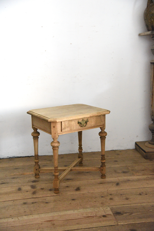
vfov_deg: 42.7
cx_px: 77
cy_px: 116
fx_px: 295
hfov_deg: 29.3
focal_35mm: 46
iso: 10000
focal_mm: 46
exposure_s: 1/50
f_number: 4
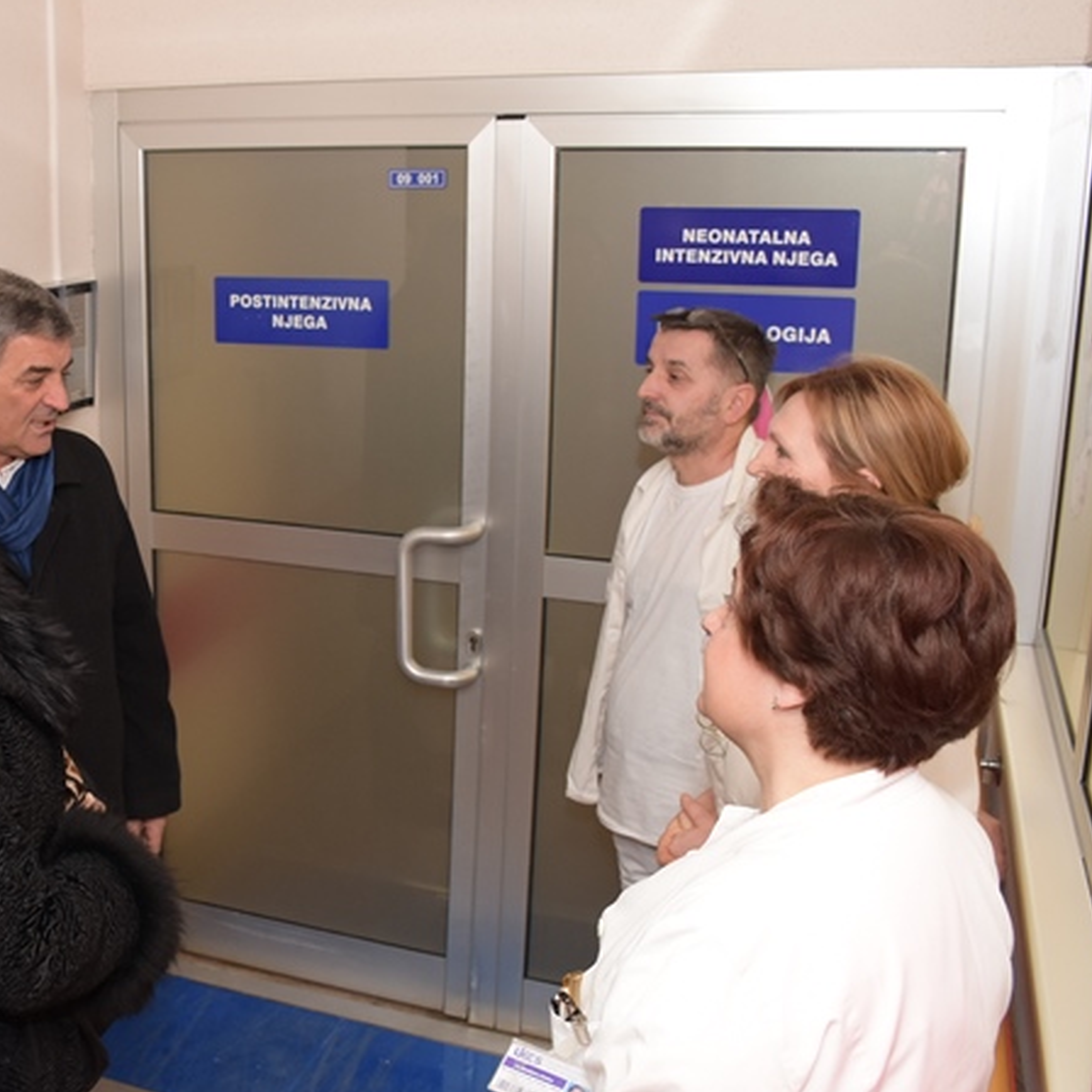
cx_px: 178
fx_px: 1463
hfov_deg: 38.9
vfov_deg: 40.8
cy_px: 464
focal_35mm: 41
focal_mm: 18
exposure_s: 1/80
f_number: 5.6
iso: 640
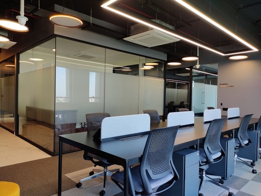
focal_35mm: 25
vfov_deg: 54.9
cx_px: 130
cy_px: 98
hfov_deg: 69.4
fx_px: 189
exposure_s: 1/50
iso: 126
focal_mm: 4.74
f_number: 1.79
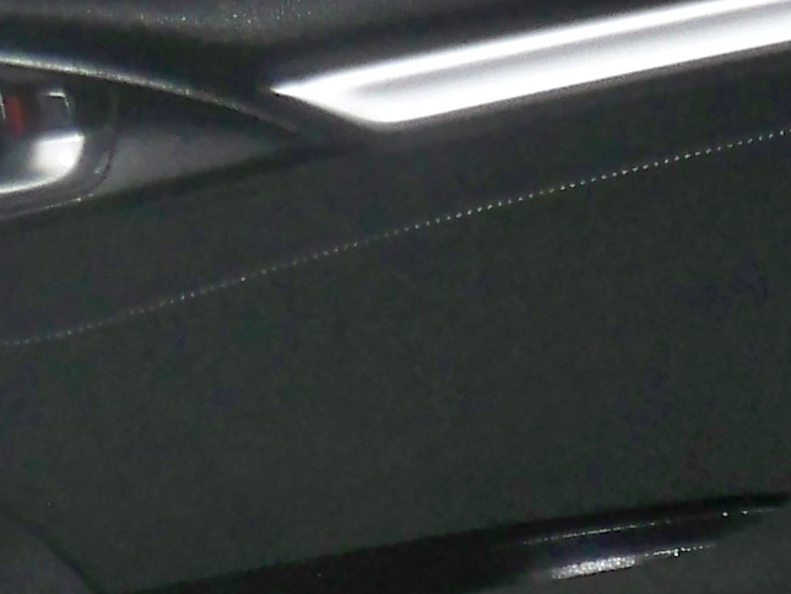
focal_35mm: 198
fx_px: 4525
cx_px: 1429
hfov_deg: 9.5
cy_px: 1665
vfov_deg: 6.9
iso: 200
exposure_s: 1/60
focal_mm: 6.3
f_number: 3.1
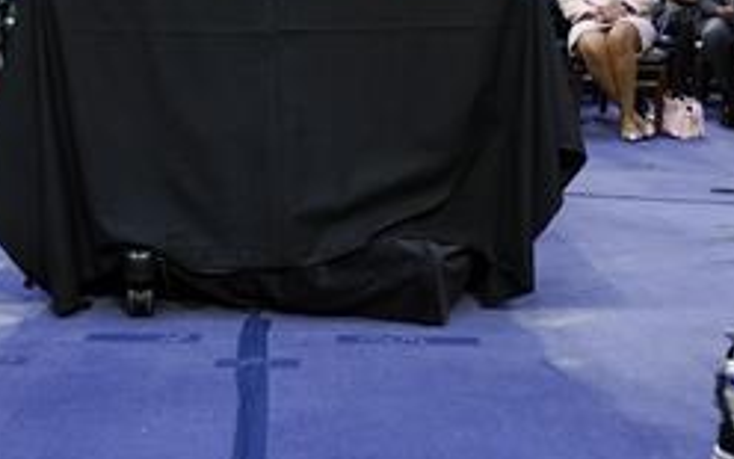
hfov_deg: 32.0
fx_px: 1280
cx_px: 323
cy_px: 410
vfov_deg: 19.9
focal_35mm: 64
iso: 4000
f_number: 2.8
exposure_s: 1/640
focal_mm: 24
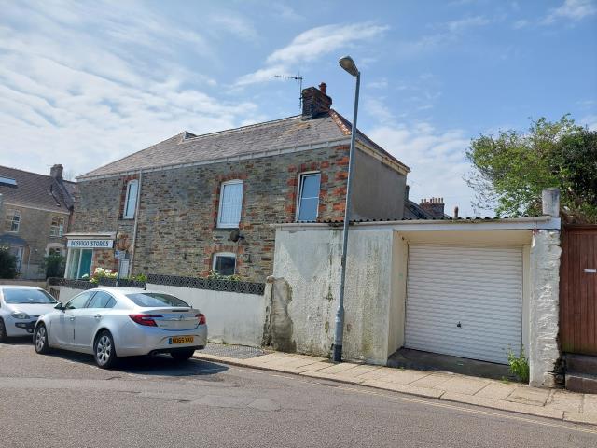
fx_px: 414
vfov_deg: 56.8
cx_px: 298
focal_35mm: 24
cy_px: 224
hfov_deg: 71.6
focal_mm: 5.23
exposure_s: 1/2241
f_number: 1.8
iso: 40
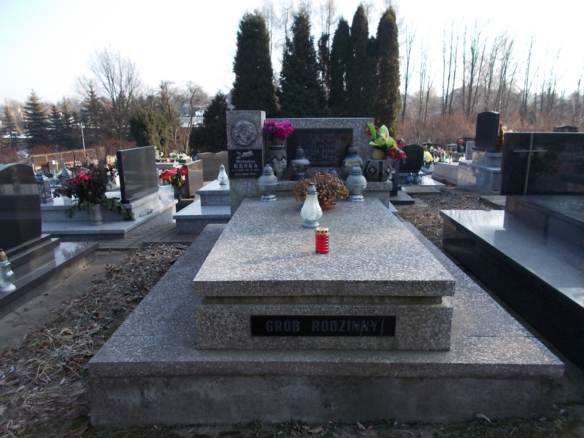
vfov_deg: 53.1
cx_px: 292
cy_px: 219
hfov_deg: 67.3
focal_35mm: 26
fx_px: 439
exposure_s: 1/250
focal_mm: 4.6
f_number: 3.2
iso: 80
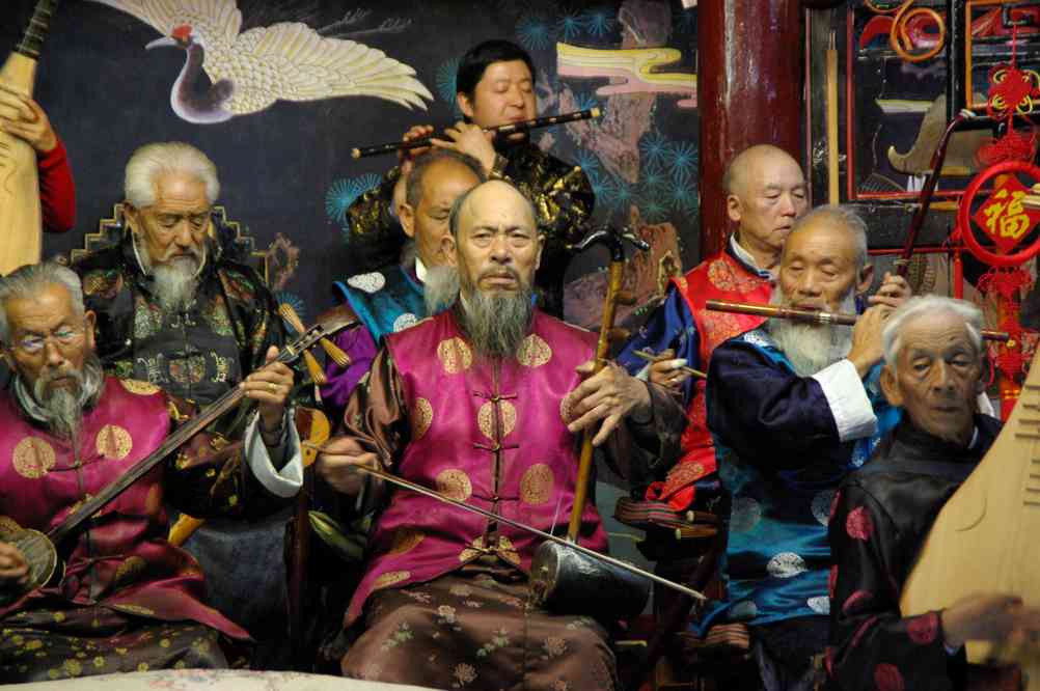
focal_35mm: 214
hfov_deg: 9.6
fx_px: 6176
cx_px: 520
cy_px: 346
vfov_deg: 6.4
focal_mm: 142.5
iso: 1600
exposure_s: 1/20
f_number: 5.6
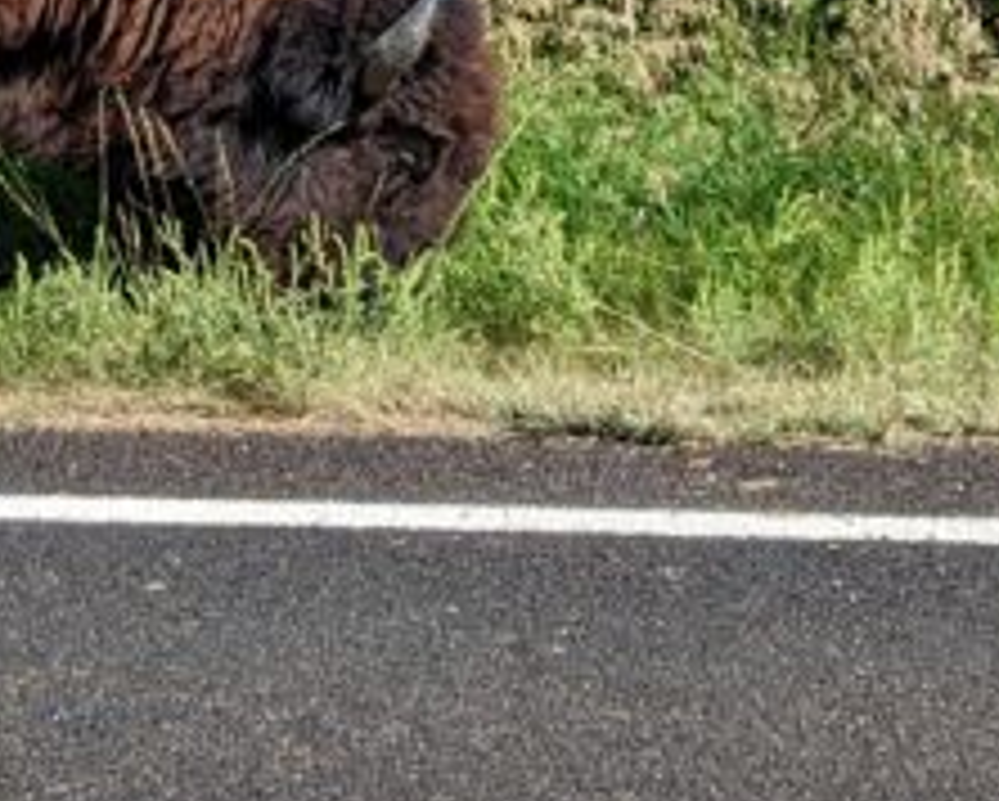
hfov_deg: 17.3
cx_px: -14
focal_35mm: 108
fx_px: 3196
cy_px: -281
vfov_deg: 13.7
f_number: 1.85
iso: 38
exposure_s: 1/1490
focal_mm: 6.81
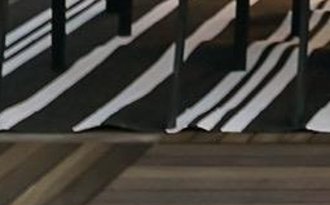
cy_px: -370
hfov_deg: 9.8
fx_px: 1618
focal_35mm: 180
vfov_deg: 6.7
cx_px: 883
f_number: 11
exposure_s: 1/2.5
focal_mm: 20
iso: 400
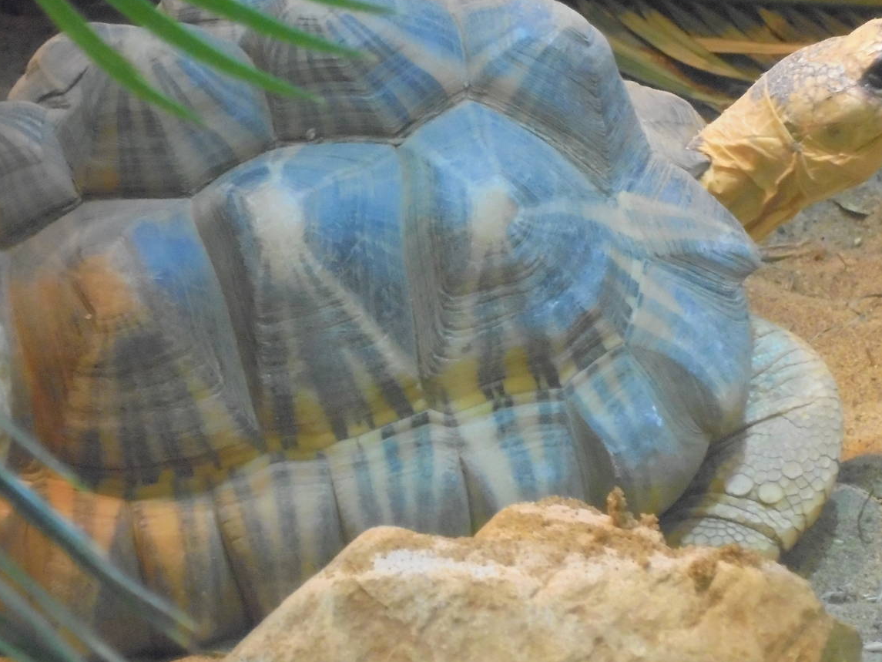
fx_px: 5555
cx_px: 449
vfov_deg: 6.8
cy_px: 272
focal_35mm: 218
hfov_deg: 9.1
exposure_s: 1/60
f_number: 6.5
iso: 800
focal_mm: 27.6
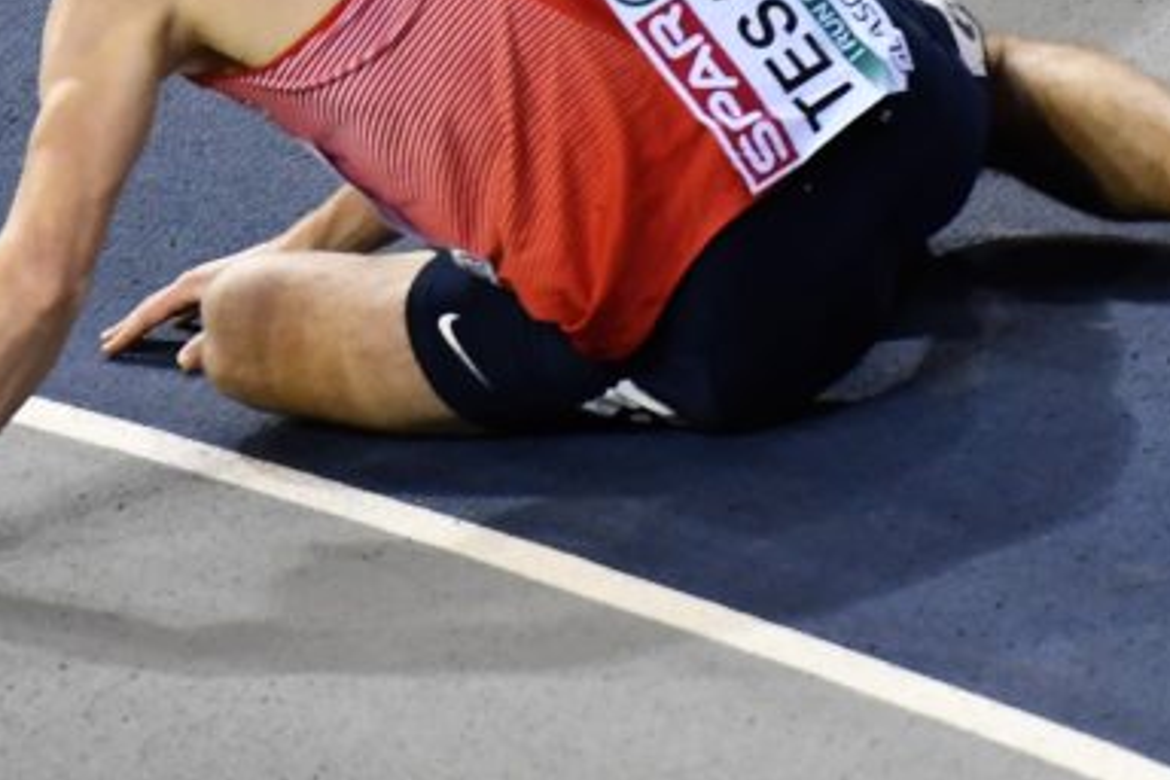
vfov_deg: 1.3
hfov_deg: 2.0
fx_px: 34285
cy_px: -503
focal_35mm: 1055
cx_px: 177
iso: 2000
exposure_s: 1/320
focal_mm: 200
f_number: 3.5
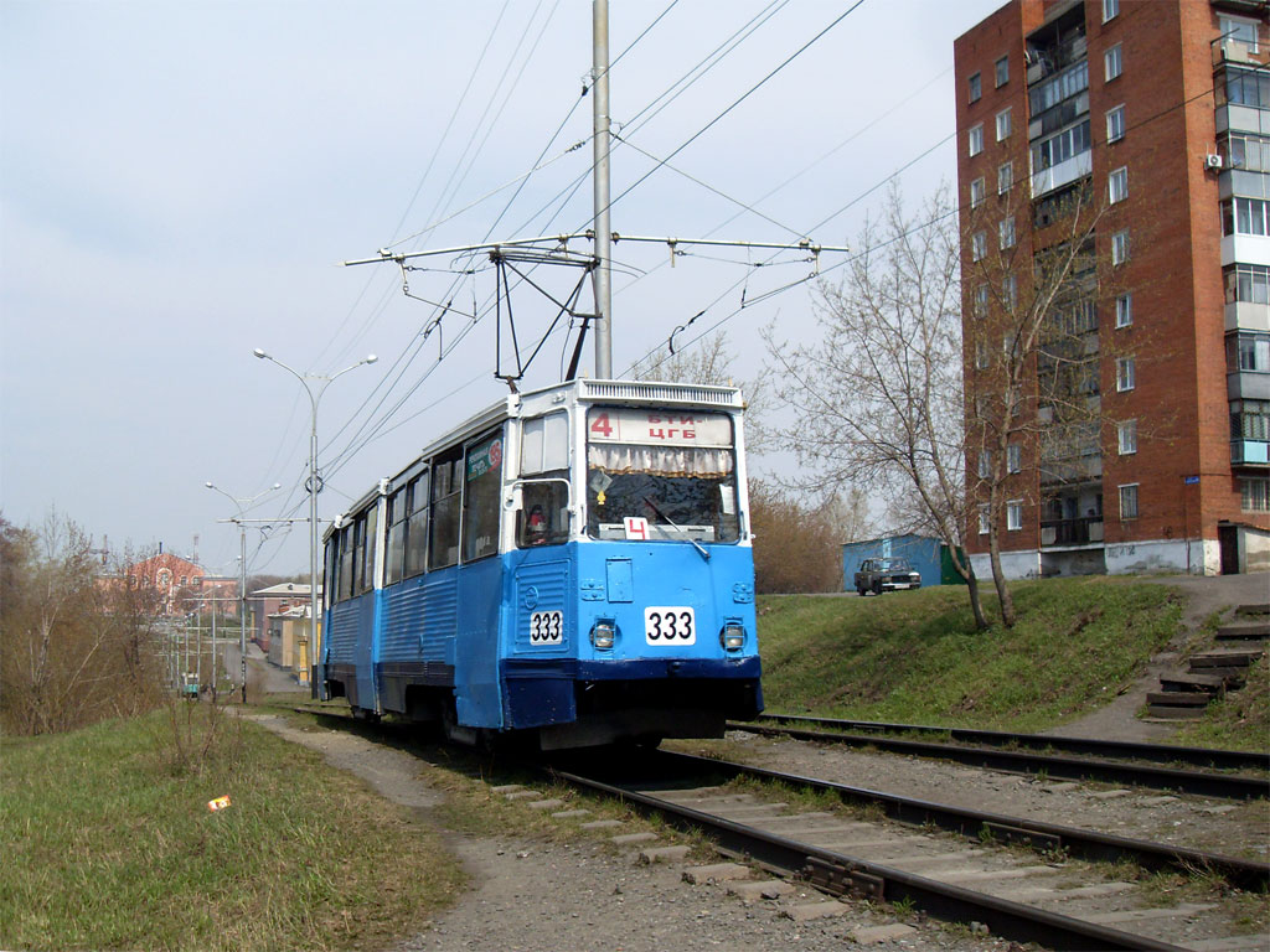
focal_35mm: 37
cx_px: 635
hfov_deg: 50.1
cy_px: 476
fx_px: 1357
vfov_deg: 38.7
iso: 80
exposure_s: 1/350
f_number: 7
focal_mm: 6.3
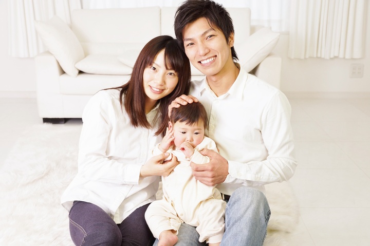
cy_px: 123
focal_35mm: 42
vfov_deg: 31.8
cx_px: 185
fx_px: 431
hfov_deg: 46.4
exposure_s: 1/80
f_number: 4.5
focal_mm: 28
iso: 200
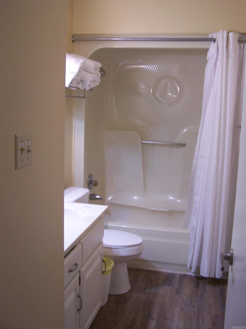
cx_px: 123
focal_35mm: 38
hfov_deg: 37.7
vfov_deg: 49.0
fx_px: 360
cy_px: 164
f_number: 2.8
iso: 140
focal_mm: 6.3
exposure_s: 1/13
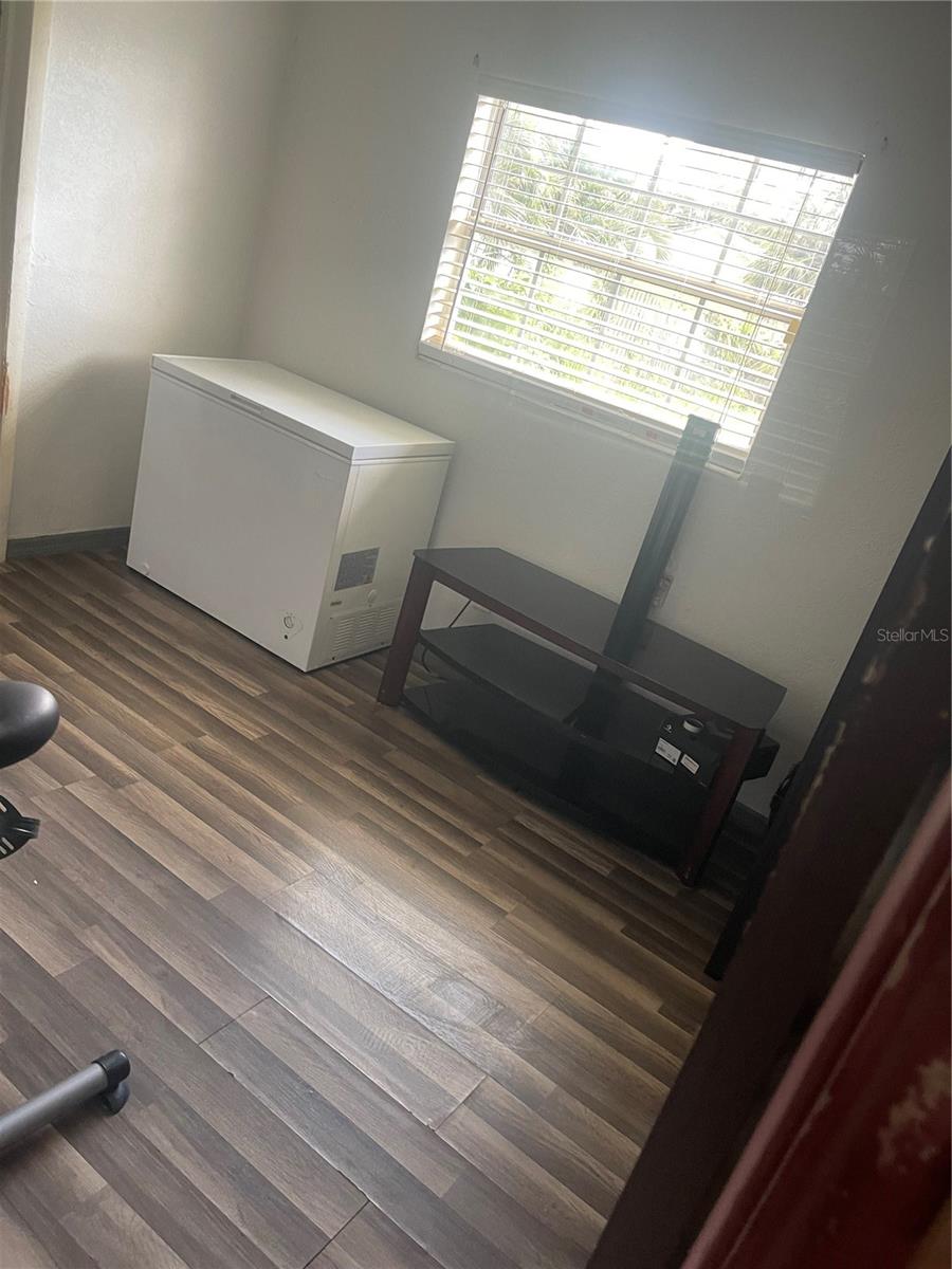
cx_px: 476
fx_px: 917
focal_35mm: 25
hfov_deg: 54.9
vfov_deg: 69.4
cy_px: 634
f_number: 1.6
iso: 125
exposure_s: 1/69
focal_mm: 5.1
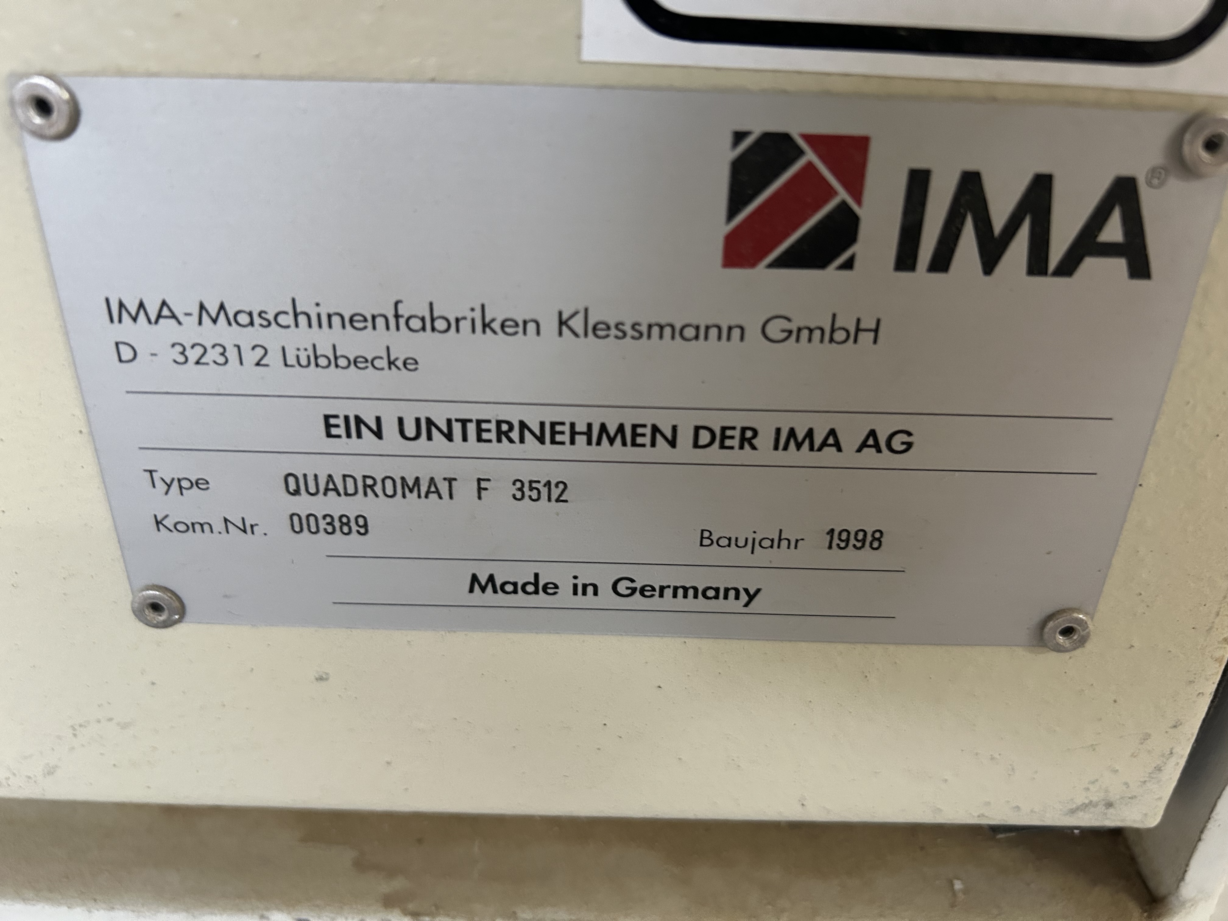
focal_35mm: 26
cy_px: 460
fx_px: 922
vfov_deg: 53.1
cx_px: 614
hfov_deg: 67.3
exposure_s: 1/50
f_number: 1.5
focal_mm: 5.7
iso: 320
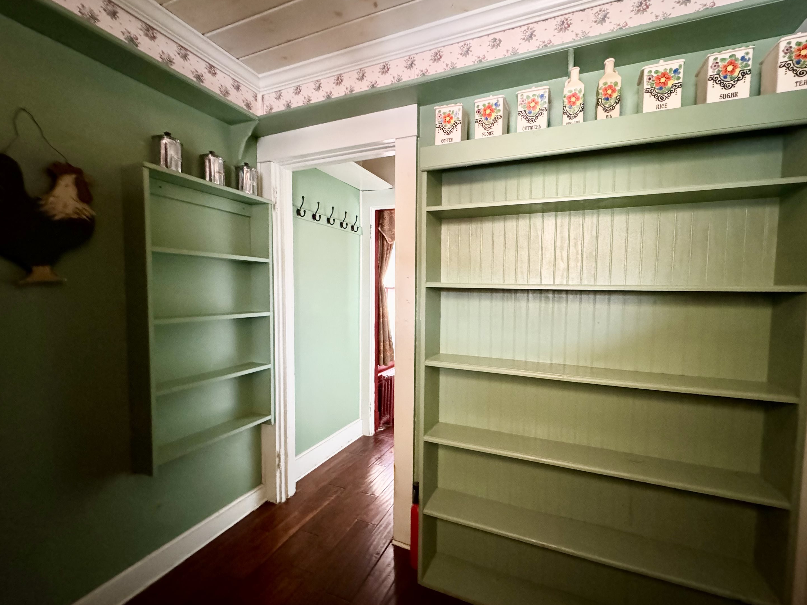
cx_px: 431
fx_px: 350
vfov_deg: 81.7
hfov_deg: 98.0
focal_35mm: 15
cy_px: 311
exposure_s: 1/51
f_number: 2.2
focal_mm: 2.22
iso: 1250
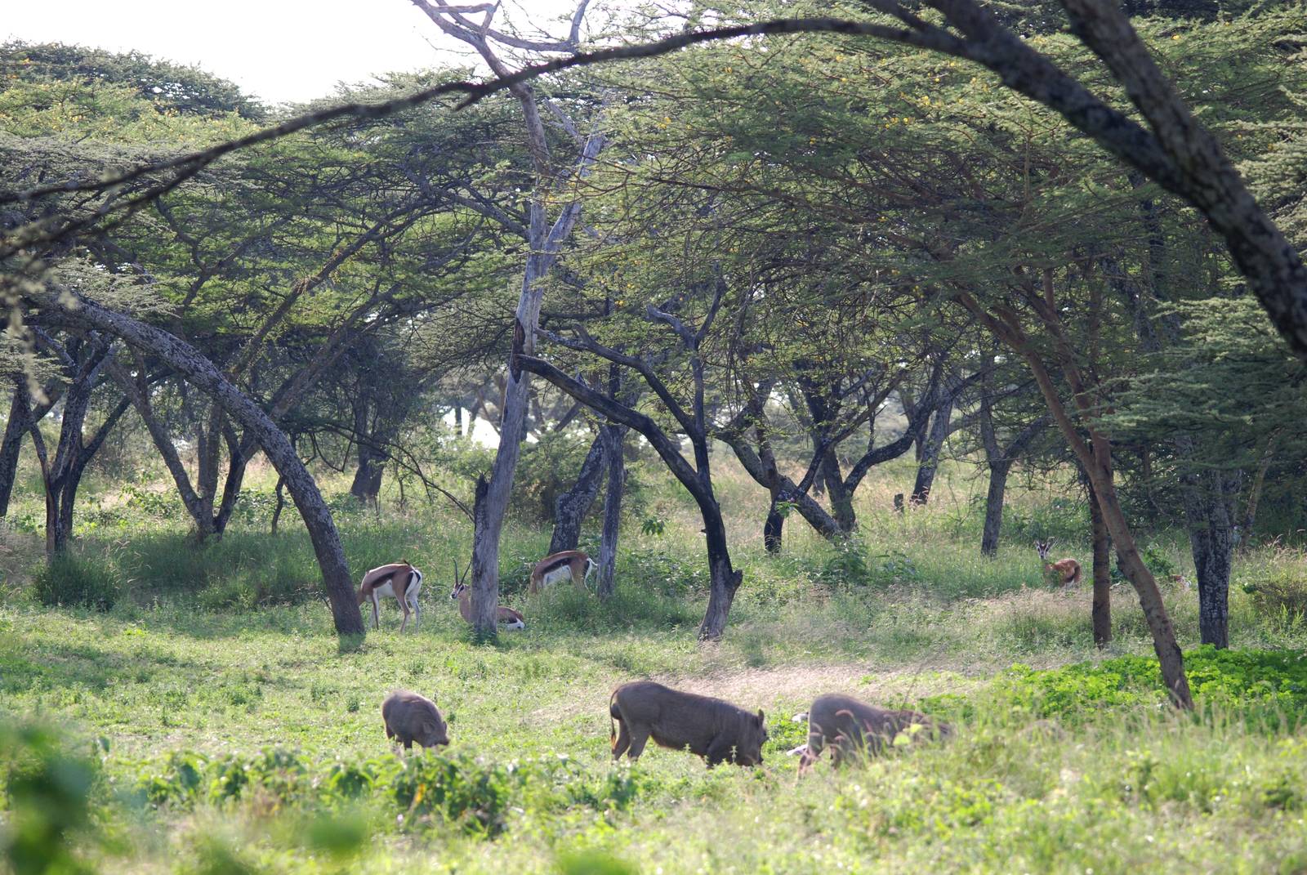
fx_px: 10359
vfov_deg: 4.8
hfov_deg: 7.2
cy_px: 438
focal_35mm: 285
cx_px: 654
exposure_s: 1/320
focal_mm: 190
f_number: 5.3
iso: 400
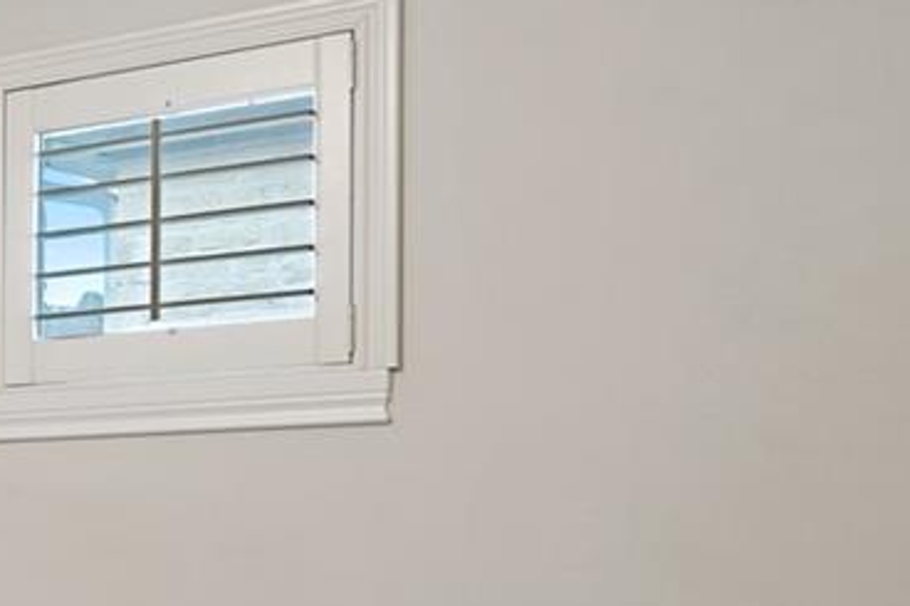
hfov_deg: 17.0
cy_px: 568
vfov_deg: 17.2
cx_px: -1021
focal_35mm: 78
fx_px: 1971
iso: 250
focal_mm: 14
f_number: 8
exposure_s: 1.3
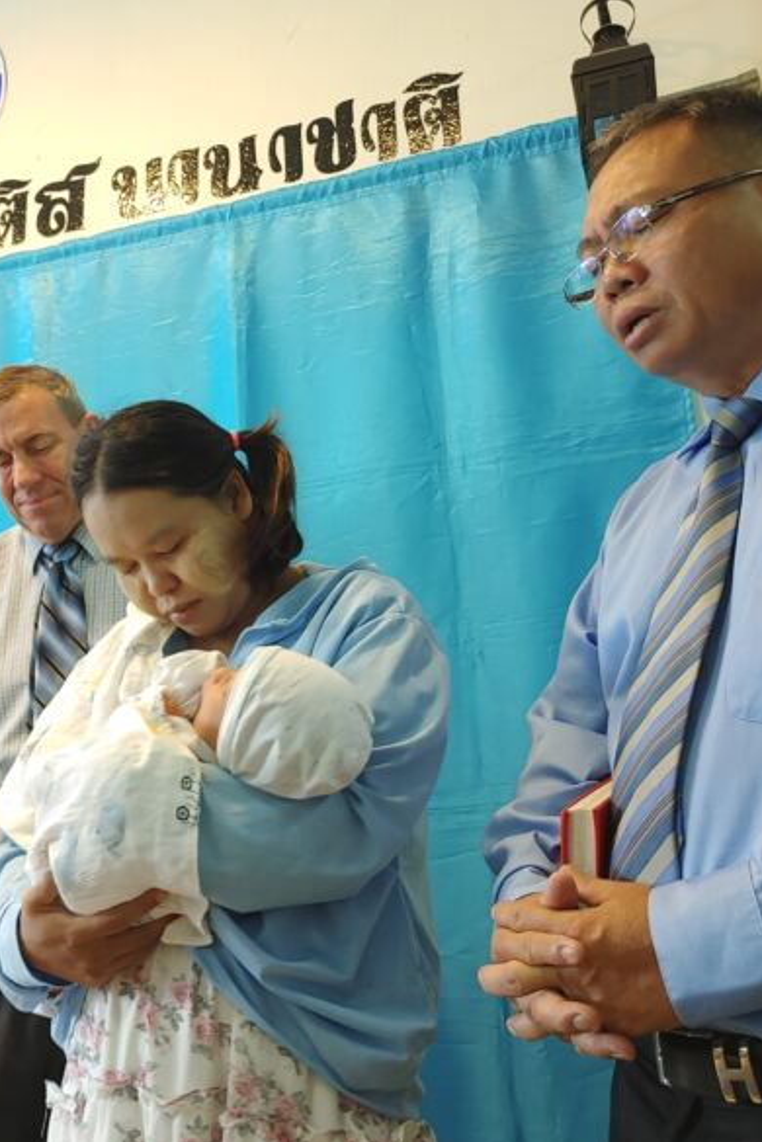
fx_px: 1175
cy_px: 568
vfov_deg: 51.9
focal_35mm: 37
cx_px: 234
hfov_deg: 35.5
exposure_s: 1/33
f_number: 1.8
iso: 200
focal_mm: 4.36
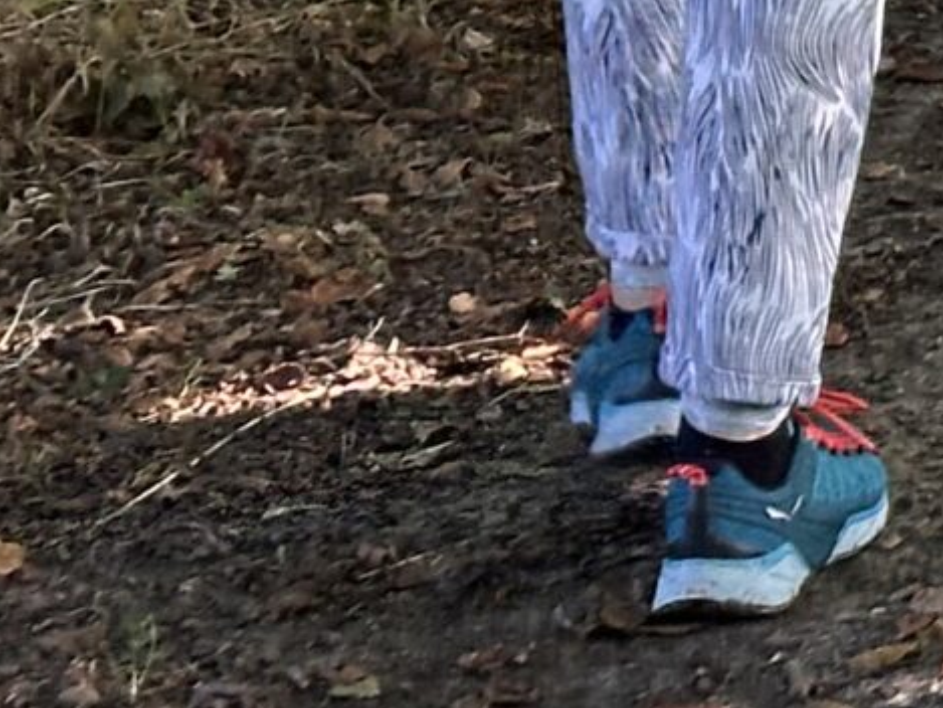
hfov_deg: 7.2
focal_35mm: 262
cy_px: -1114
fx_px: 7139
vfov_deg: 5.4
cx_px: 2145
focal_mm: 6.86
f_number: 1.78
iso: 50
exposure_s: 1/126
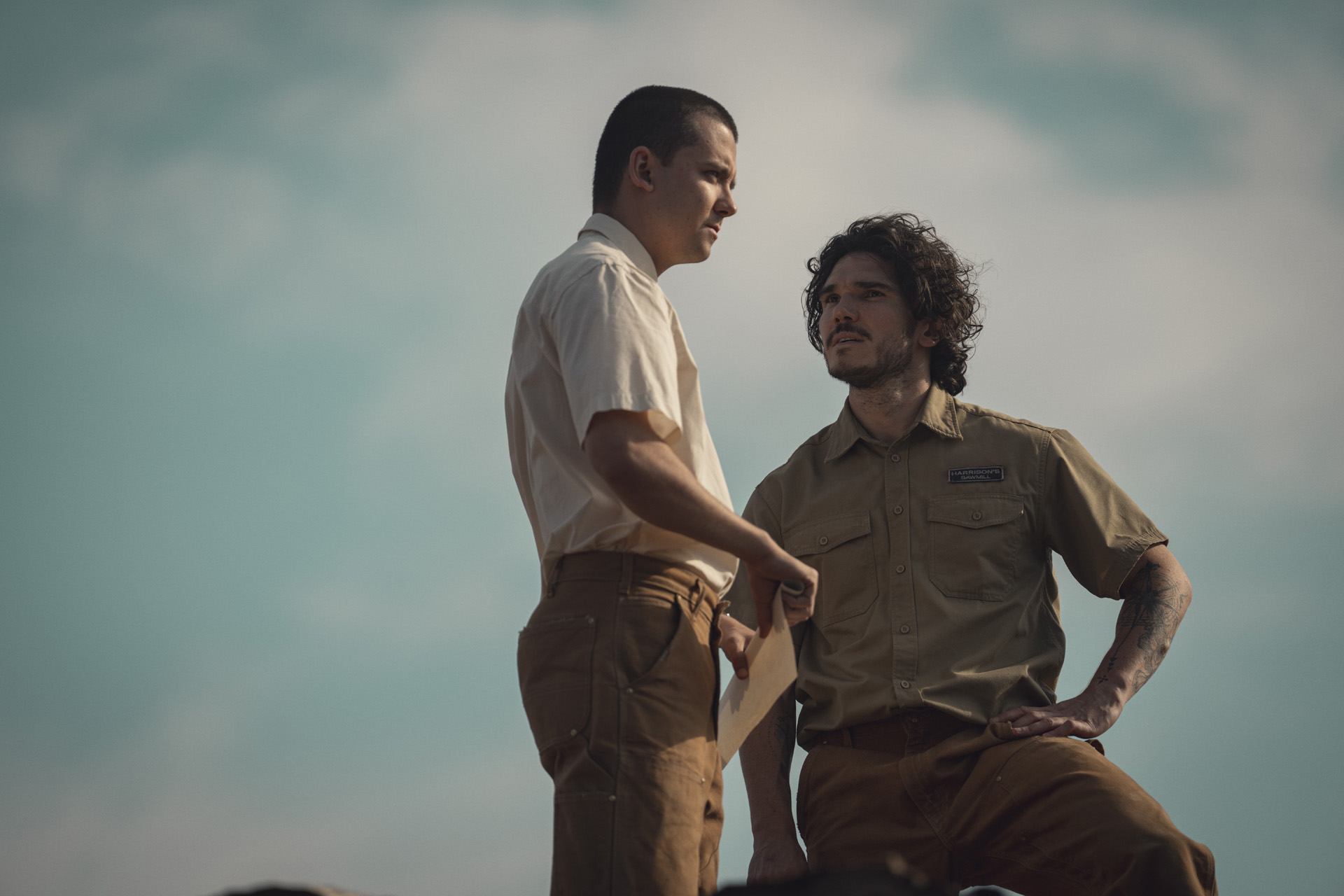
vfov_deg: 6.9
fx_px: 7466
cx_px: 672
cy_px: 448
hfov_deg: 10.3
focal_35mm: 200
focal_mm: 200
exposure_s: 1/2500
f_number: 2.8
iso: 100
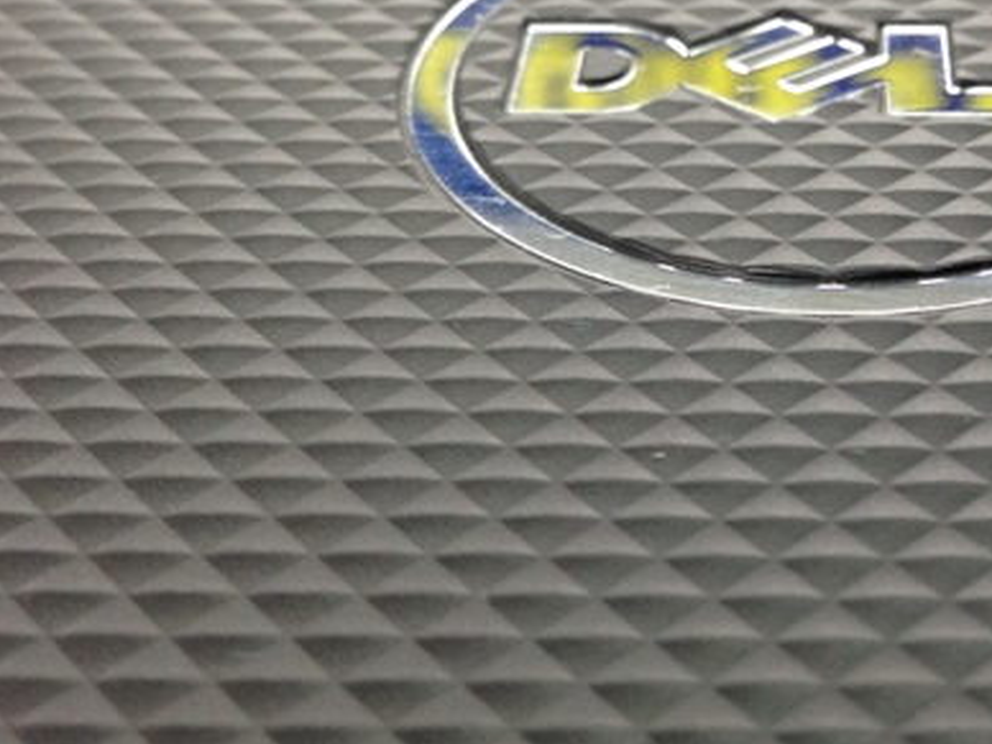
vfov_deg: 21.6
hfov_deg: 27.9
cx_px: 813
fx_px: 1949
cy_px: 266
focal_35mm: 68
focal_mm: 4.12
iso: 125
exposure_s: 1/20
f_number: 2.4
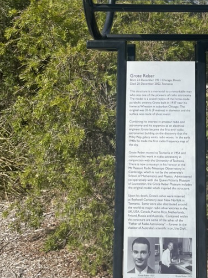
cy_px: 19
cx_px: 166
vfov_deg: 35.0
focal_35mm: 51
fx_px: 409
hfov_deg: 28.0
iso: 32
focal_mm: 5.1
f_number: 1.6
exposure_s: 1/3257
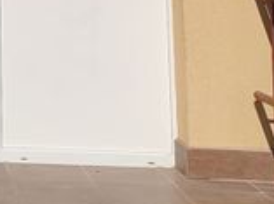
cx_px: -199
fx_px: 1303
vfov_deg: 8.3
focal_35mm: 165
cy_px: -277
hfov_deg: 11.3
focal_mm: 6.12
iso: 50
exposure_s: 1/1700
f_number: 1.9
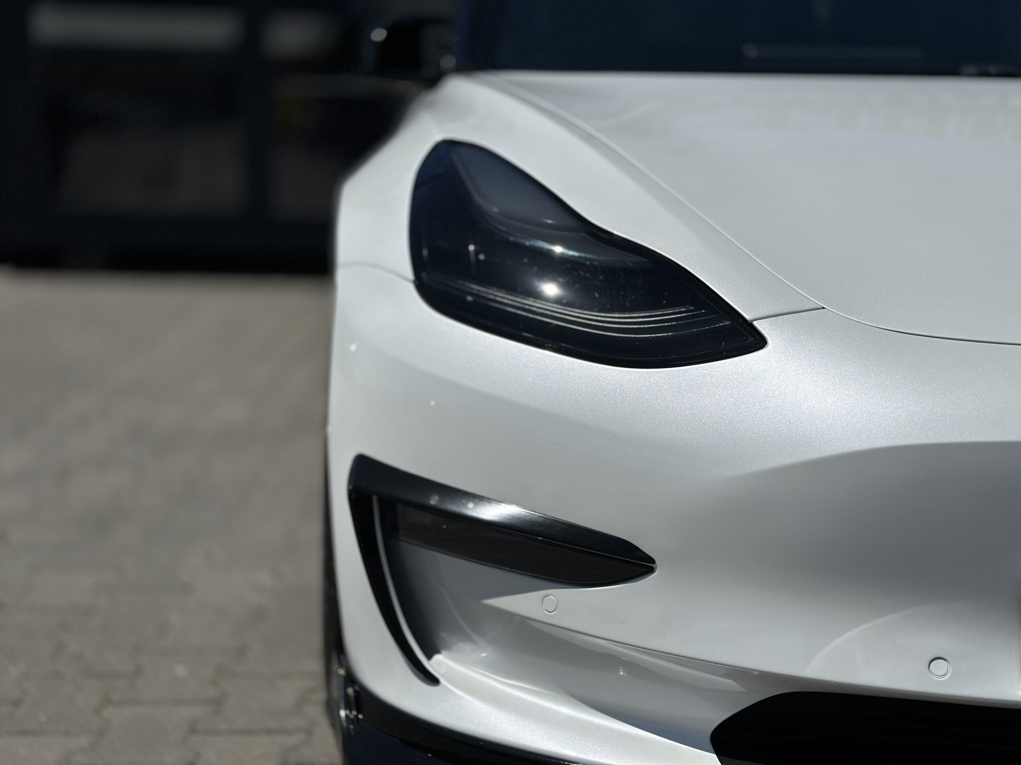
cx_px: 510
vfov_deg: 30.3
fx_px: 1416
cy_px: 382
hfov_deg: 39.7
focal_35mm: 48
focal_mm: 6.86
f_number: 1.78
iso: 80
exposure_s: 1/29412
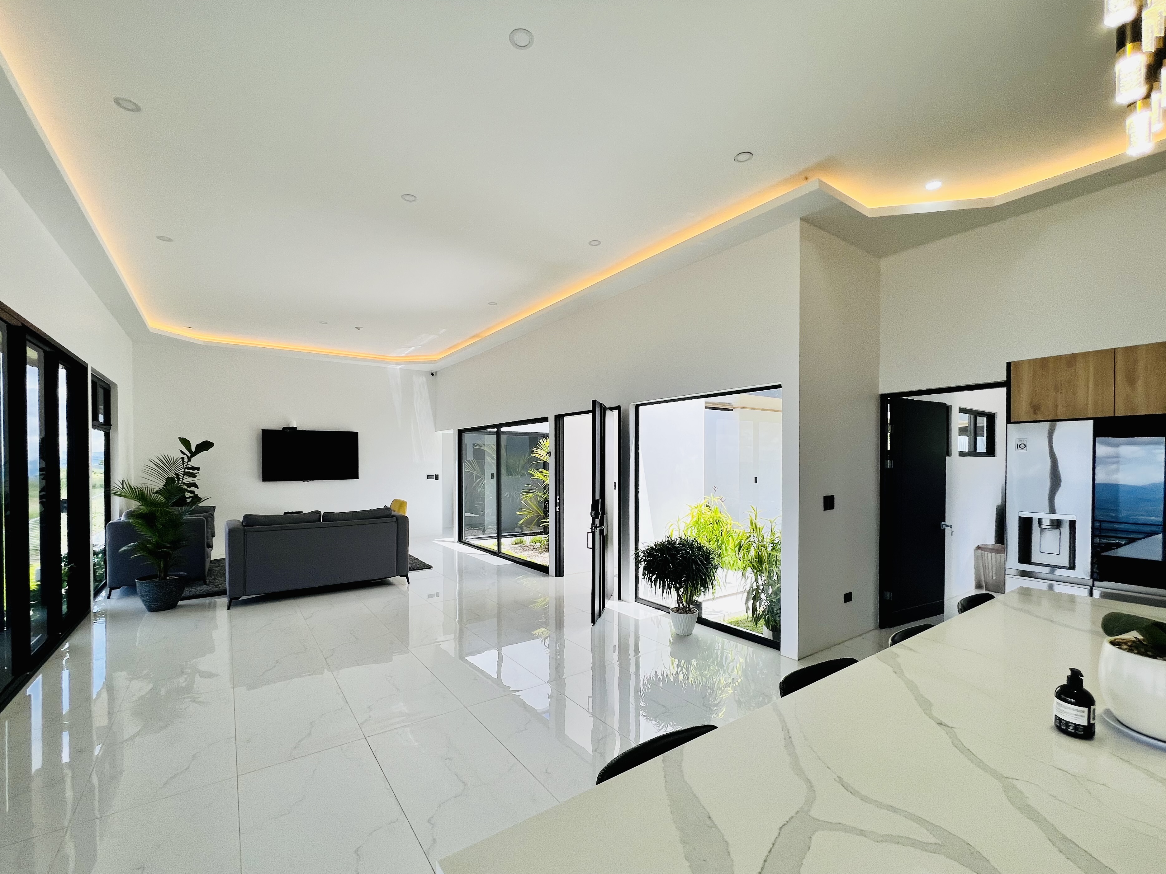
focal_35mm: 14
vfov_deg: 85.6
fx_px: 472
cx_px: 568
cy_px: 467
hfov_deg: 102.0
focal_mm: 1.57
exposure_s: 1/203
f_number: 1.8
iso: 32
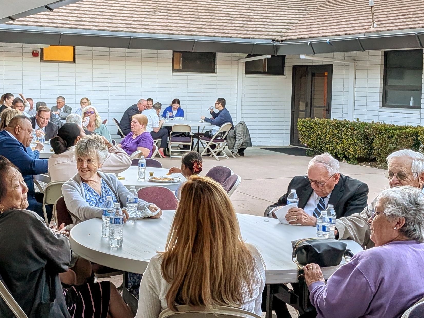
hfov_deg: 33.1
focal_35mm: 58
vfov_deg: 25.2
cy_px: 128
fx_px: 710
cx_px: 156
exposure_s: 1/831
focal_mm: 4.53
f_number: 1.7
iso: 30
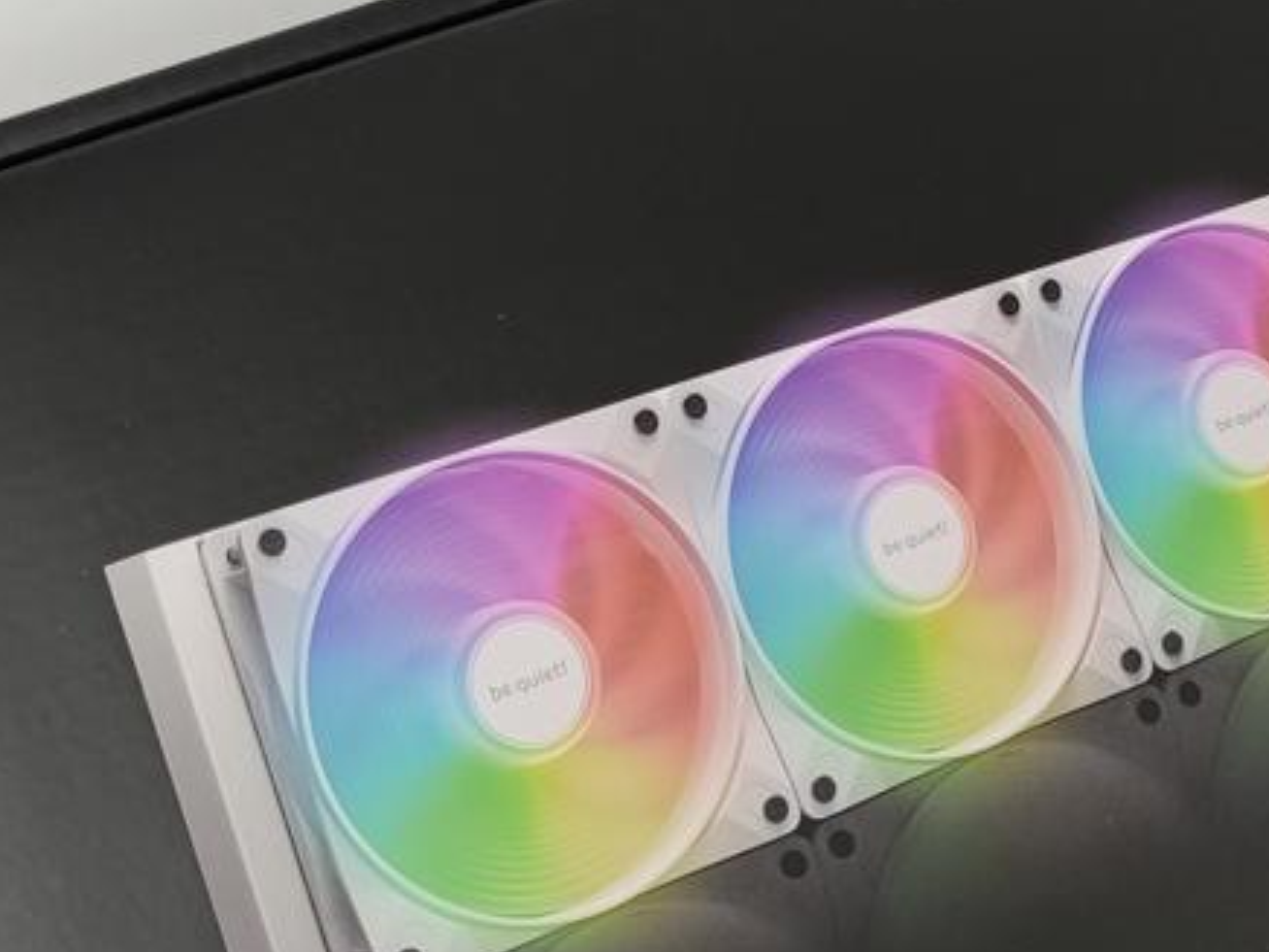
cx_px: 1004
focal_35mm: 86
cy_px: 552
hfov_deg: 22.5
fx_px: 3153
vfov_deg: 17.2
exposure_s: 1/100
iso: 80
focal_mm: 6.78
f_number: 1.85
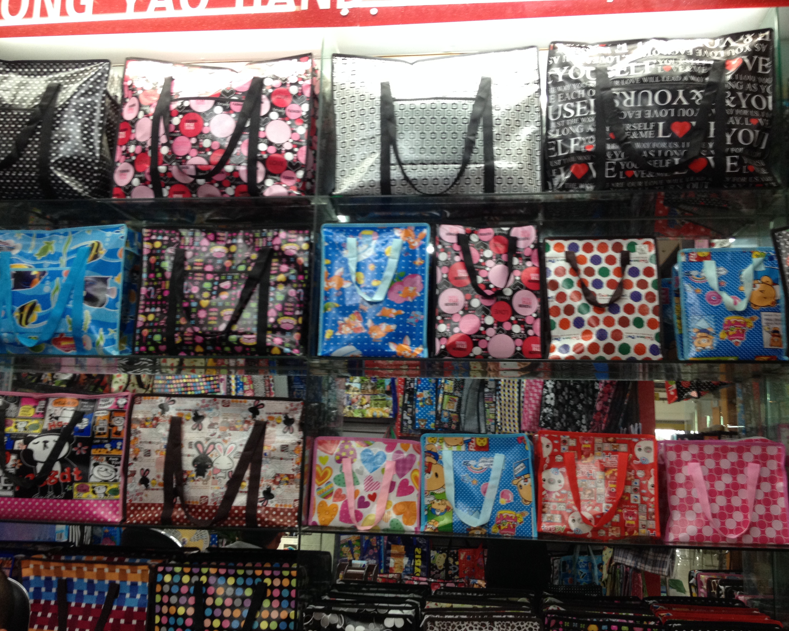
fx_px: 864
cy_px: 317
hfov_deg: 49.1
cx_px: 397
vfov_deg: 40.1
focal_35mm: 37
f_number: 2.4
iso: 80
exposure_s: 1/20
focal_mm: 4.28
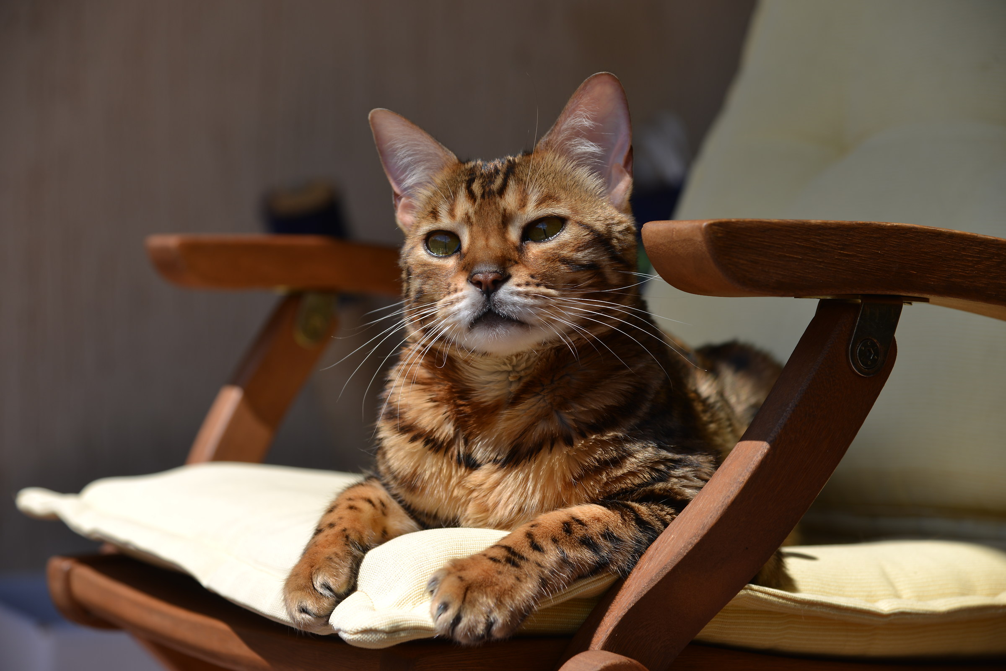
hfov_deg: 20.8
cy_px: 336
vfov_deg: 14.0
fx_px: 2739
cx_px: 503
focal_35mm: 98
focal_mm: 98
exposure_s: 1/400
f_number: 5.6
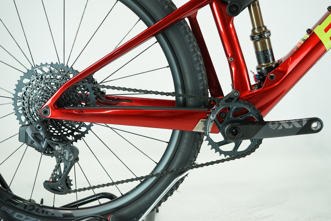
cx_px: 166
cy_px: 110
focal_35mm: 40
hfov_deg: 48.5
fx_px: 368
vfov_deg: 33.4
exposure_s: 1/200
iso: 1600
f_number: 5.6
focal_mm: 40
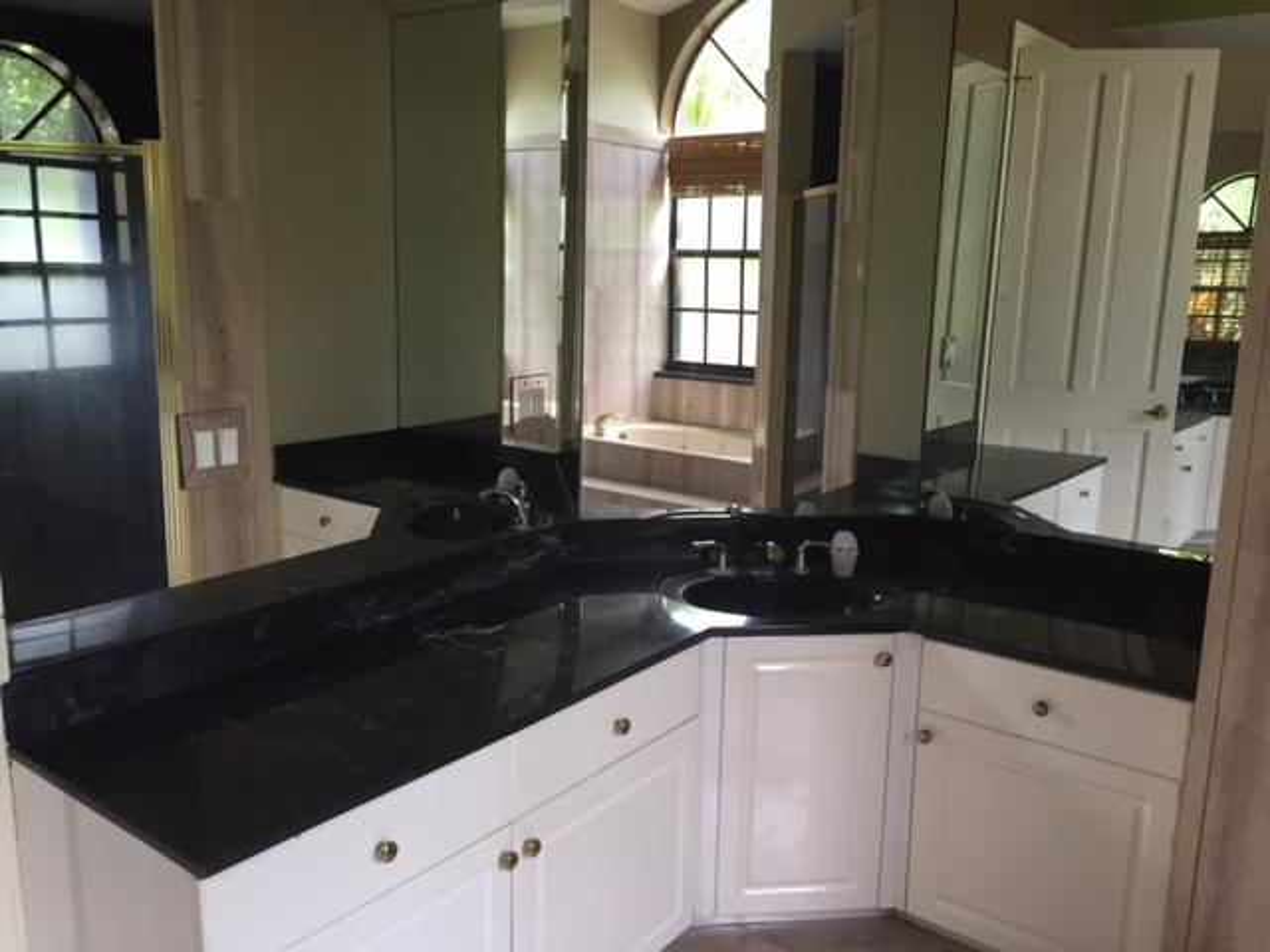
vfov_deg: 48.2
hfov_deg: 61.7
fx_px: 1064
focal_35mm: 29
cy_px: 476
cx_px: 635
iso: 64
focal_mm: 4.15
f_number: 2.2
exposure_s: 1/30
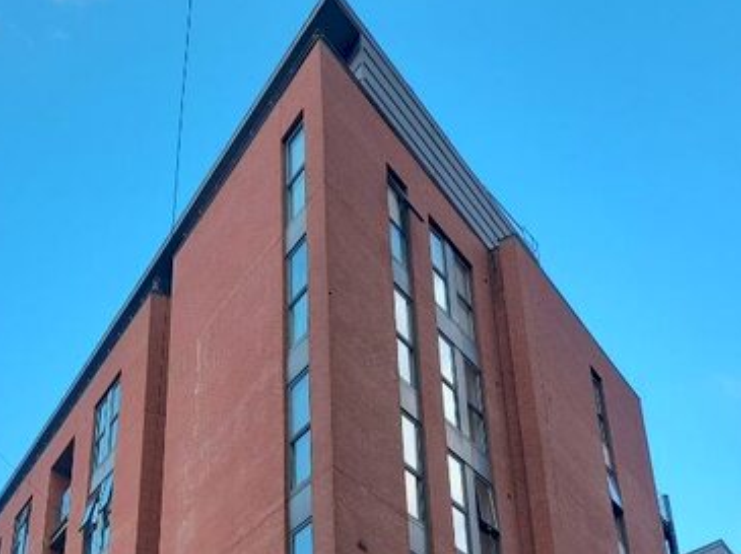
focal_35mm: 48
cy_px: 508
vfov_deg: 28.9
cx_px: 292
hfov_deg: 39.5
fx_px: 1026
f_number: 2
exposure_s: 1/283
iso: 20
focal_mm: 4.6
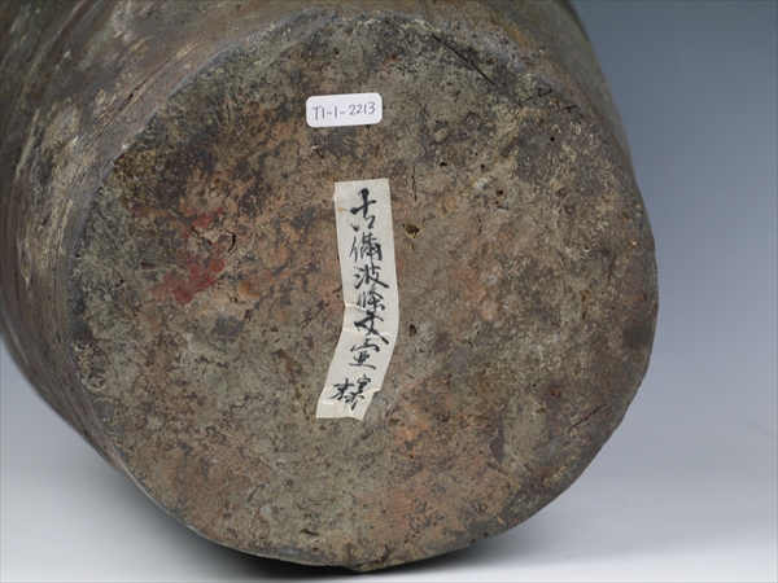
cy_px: 292
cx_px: 389
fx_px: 1573
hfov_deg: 27.8
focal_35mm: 70
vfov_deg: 21.0
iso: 400
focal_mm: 35
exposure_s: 1/80
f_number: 5.5
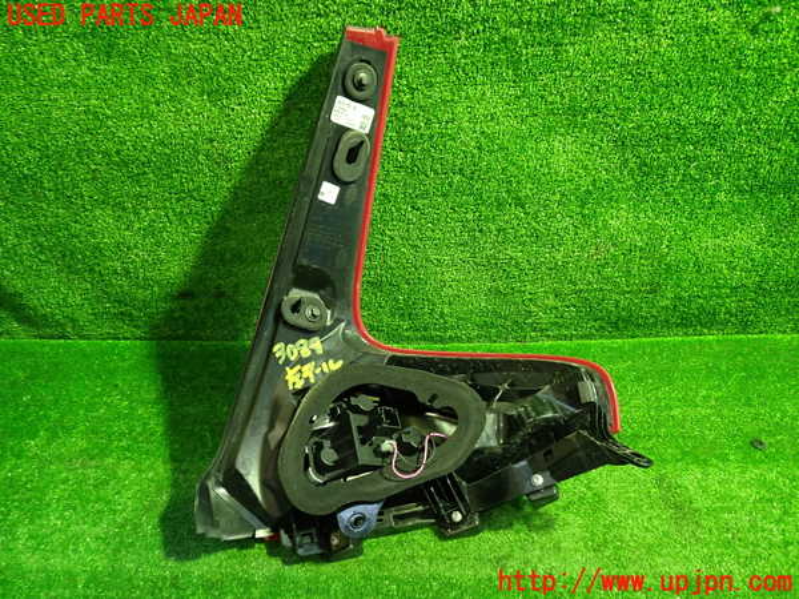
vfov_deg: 46.8
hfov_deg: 60.0
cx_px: 400
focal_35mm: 30
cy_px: 300
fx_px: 692
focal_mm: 5.4
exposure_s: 1/30
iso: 500
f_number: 2.3
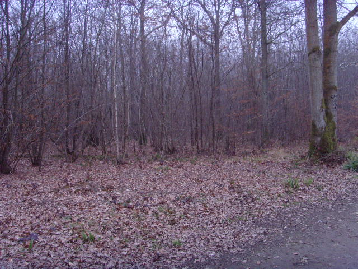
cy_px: 134
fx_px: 403
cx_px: 179
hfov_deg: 47.9
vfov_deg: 36.8
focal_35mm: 39
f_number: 3.5
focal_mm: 6.6
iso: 200
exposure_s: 1
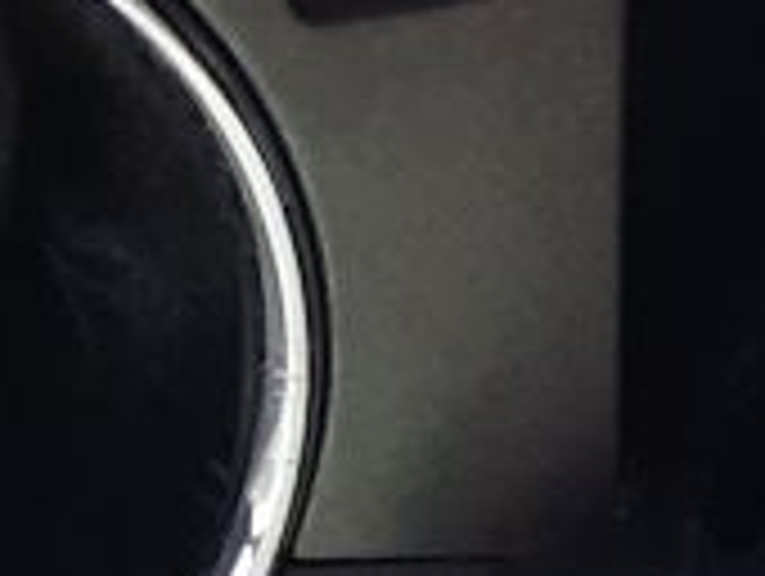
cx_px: 864
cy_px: 216
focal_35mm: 176
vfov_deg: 8.5
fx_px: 3895
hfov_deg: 11.1
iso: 200
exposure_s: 1/50
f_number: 2
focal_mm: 4.6
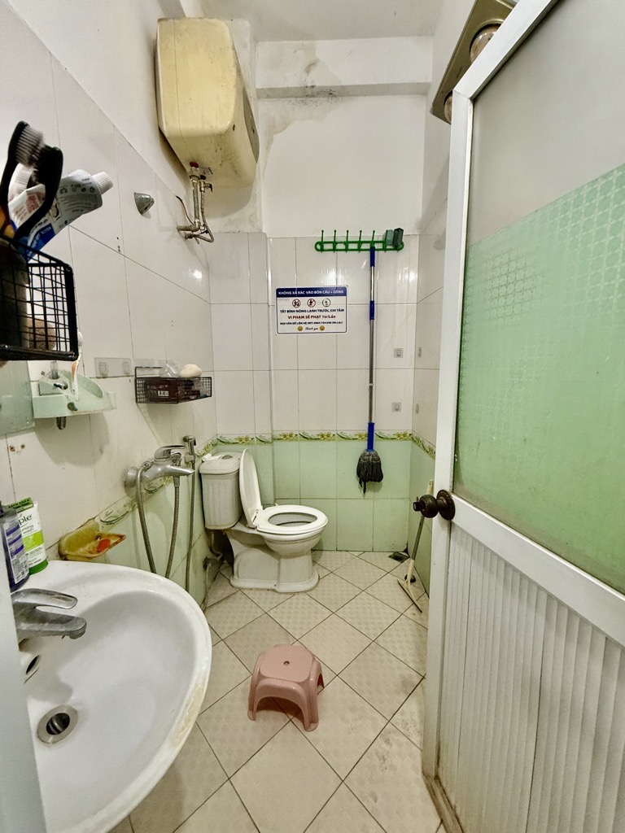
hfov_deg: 85.7
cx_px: 312
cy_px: 416
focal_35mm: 14
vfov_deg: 102.1
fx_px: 337
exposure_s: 1/50
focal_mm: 2.22
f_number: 2.2
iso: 500
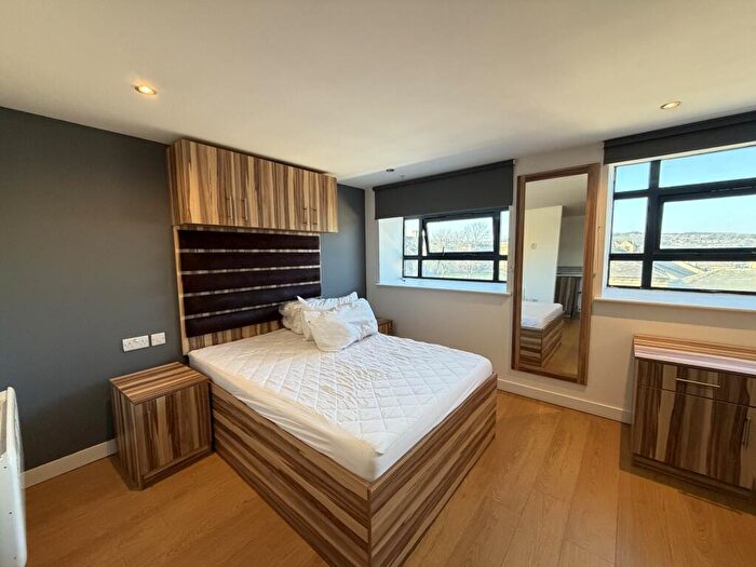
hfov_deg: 102.1
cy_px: 284
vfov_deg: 85.7
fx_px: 306
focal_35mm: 14
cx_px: 378
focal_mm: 2.22
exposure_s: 1/83
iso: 320
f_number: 2.2
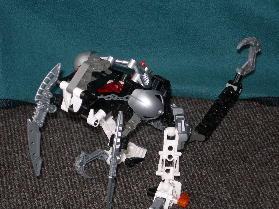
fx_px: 911
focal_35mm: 113
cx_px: 140
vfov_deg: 13.1
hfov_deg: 17.4
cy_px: 104
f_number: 4.9
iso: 50
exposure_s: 1/60.1
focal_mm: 23.4
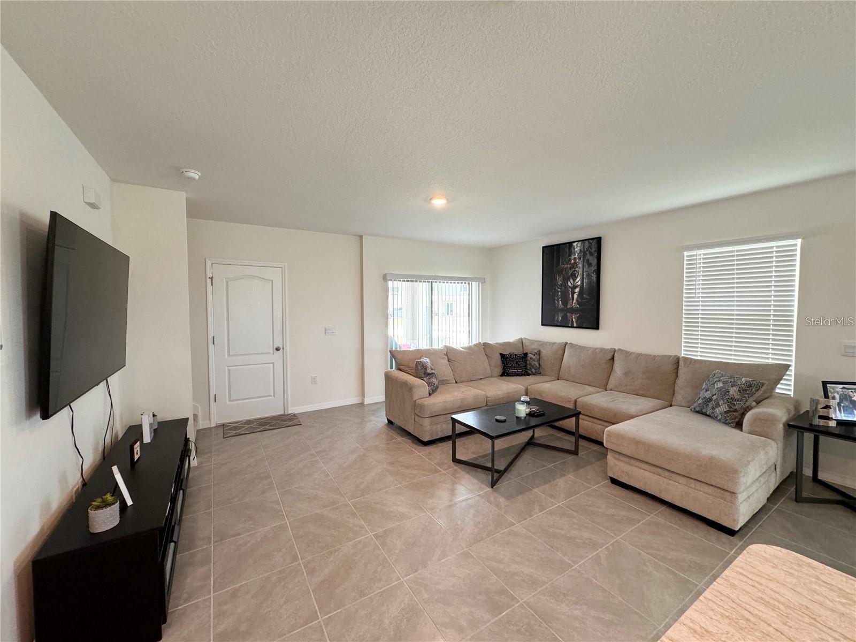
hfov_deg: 102.1
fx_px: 346
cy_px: 321
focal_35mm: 14
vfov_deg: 85.7
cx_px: 428
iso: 250
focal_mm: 2.22
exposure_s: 1/120
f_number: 2.2
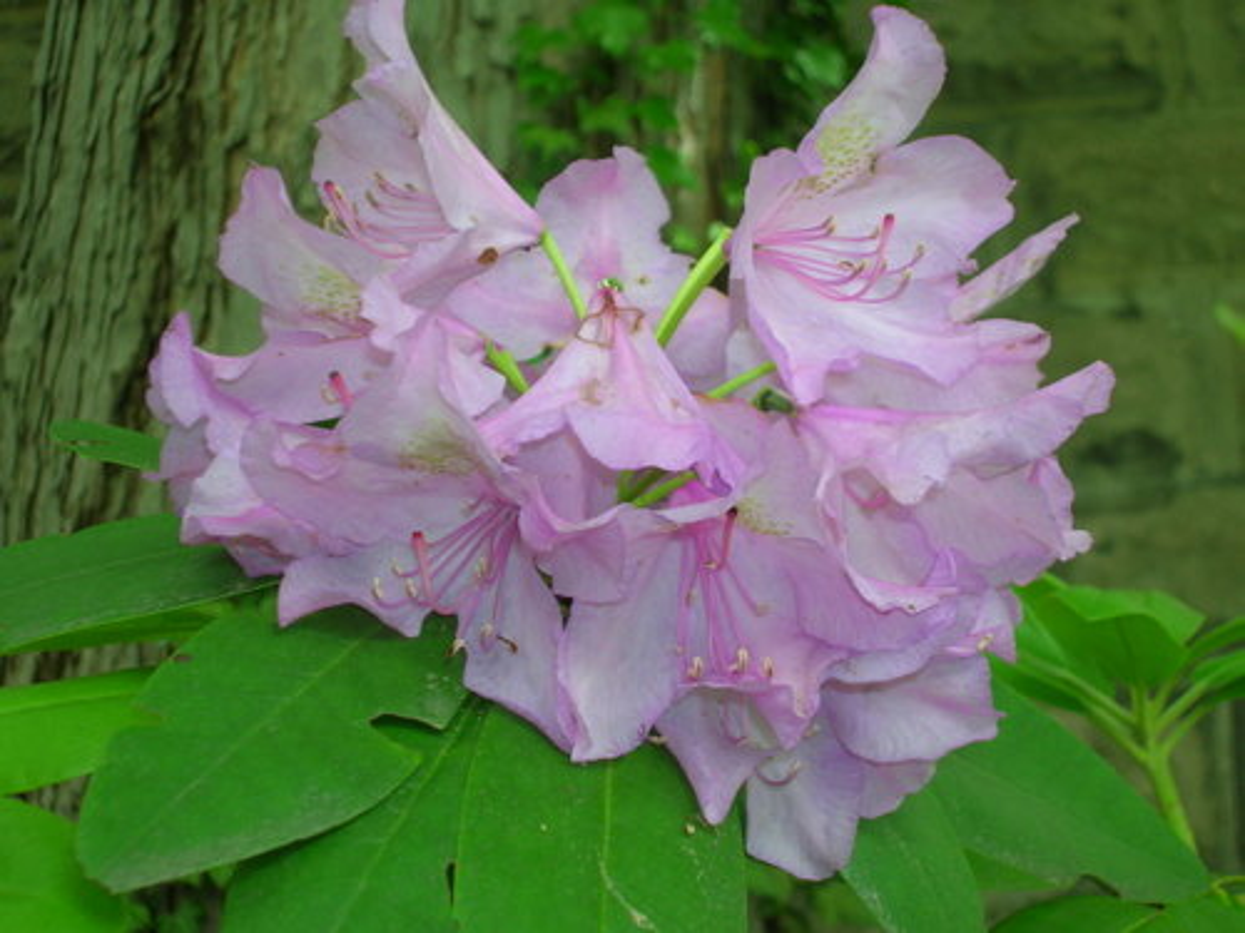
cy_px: 466
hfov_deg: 29.4
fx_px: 2374
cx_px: 622
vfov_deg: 22.3
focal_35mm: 66
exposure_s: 1/30
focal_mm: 11
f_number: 3.8
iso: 50
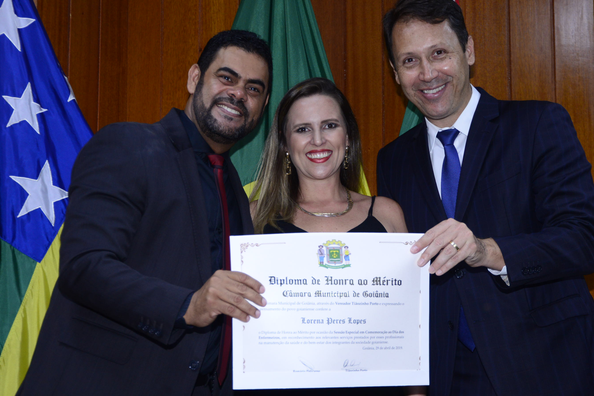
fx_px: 1221
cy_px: 192
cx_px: 324
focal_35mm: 74
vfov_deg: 18.4
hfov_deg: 27.3
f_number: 5.6
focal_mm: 66
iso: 1600
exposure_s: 1/80
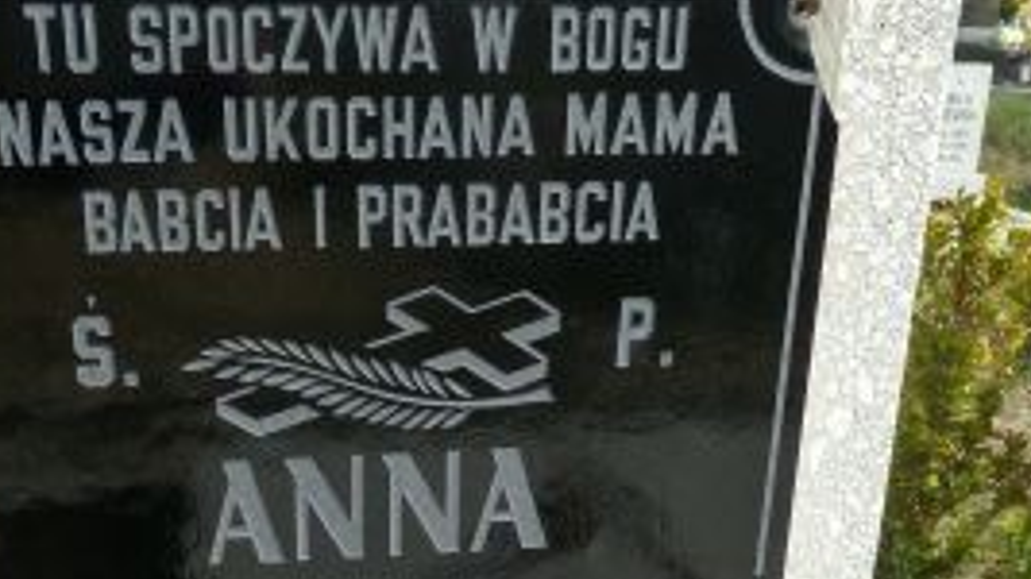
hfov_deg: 41.9
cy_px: 610
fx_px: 1339
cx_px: 398
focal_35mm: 49
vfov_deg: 23.2
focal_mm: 4.1
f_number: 4
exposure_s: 1/400
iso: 125
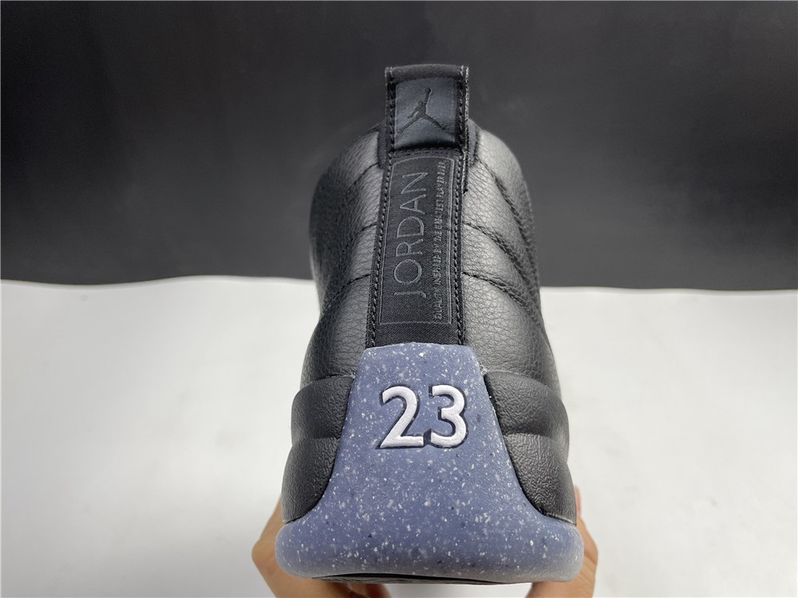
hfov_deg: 67.3
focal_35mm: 26
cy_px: 299
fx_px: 599
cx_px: 399
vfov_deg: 53.1
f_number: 1.6
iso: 64
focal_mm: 4.2
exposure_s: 1/100
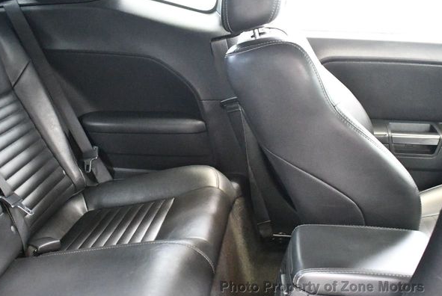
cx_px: 209
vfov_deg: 34.3
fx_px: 480
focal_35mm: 39
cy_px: 141
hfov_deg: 49.5
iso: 12800
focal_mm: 18
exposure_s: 1/40
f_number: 3.5
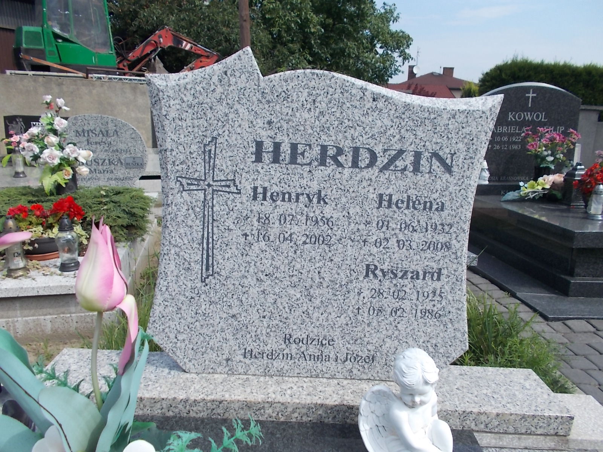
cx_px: 302
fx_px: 453
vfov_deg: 53.1
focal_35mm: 26
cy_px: 226
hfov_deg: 67.3
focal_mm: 4.6
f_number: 8
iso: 80
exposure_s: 1/160
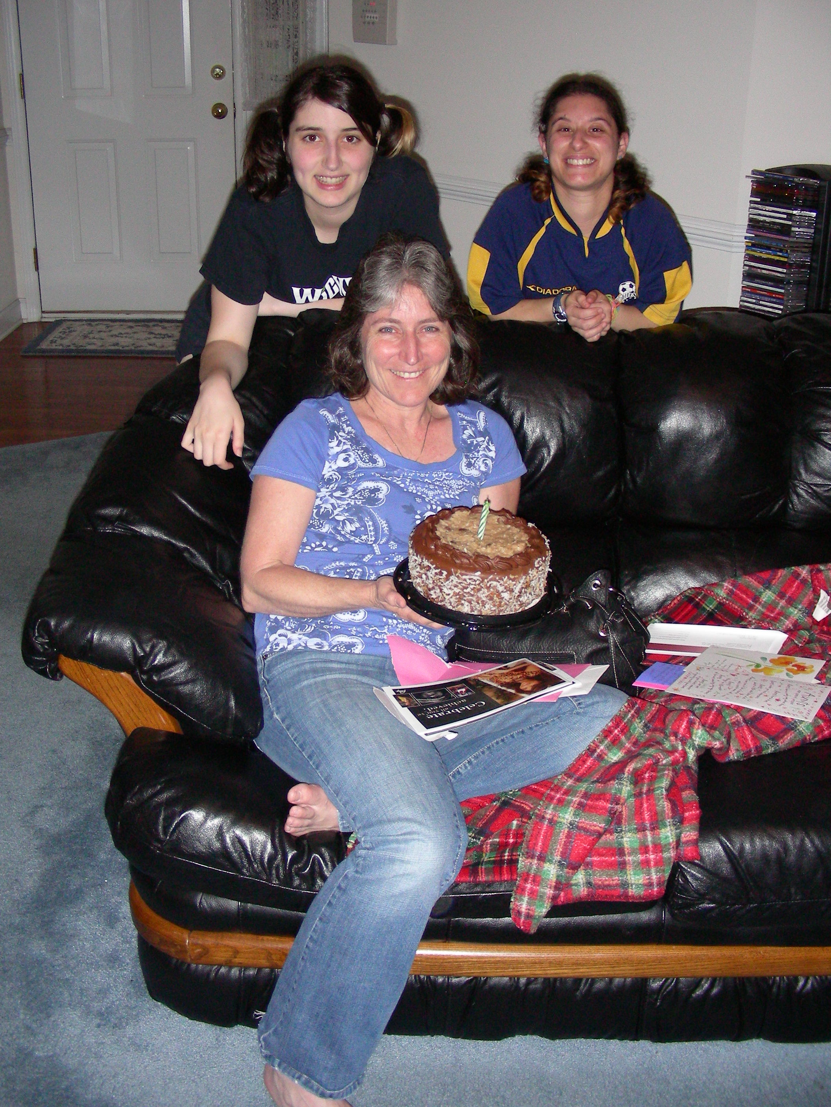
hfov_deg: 37.7
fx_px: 1216
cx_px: 416
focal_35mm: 38
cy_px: 554
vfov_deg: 49.0
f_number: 3.5
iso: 200
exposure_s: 1/60.1
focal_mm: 6.3
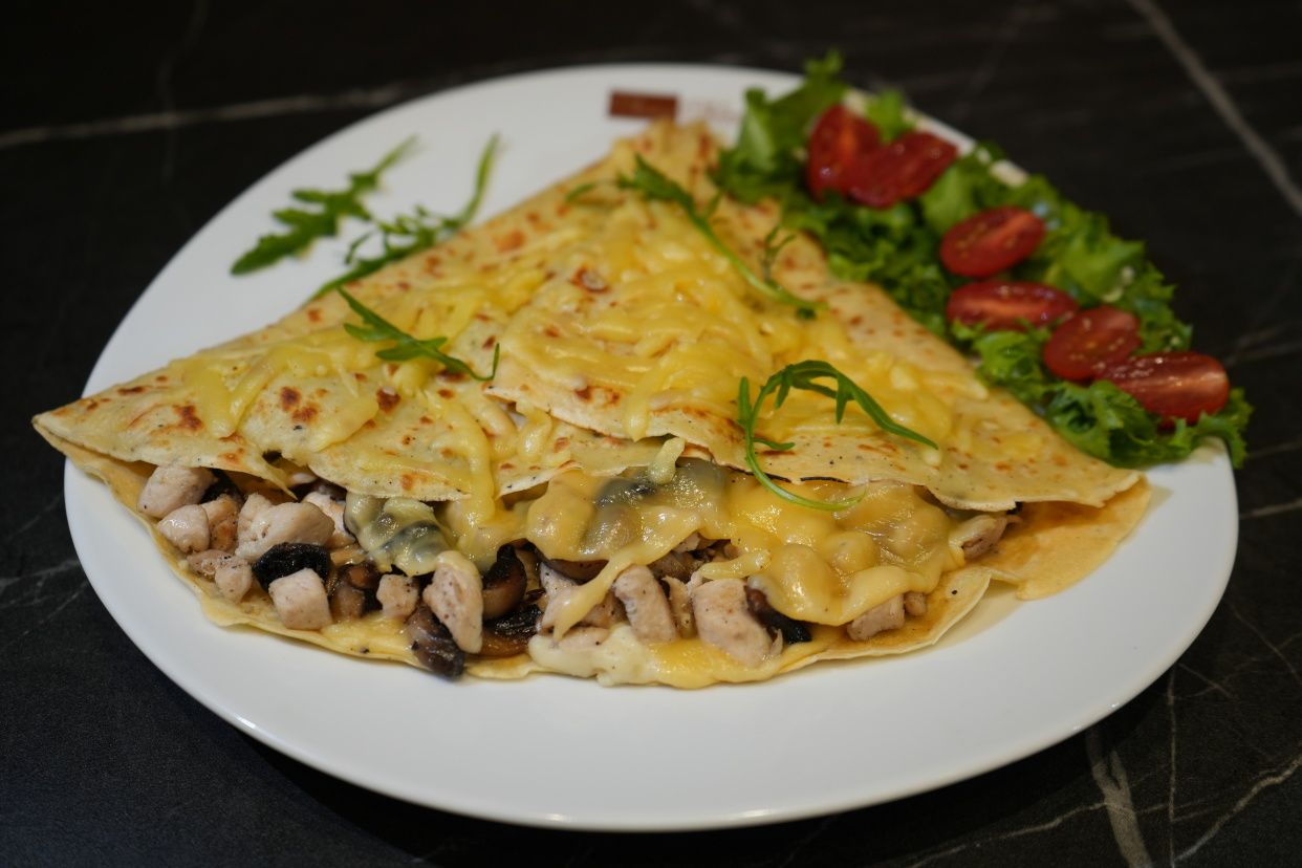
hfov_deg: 50.7
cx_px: 651
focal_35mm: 38
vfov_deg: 35.1
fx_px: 1374
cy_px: 434
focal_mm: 38
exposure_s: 1/60
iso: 640
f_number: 4
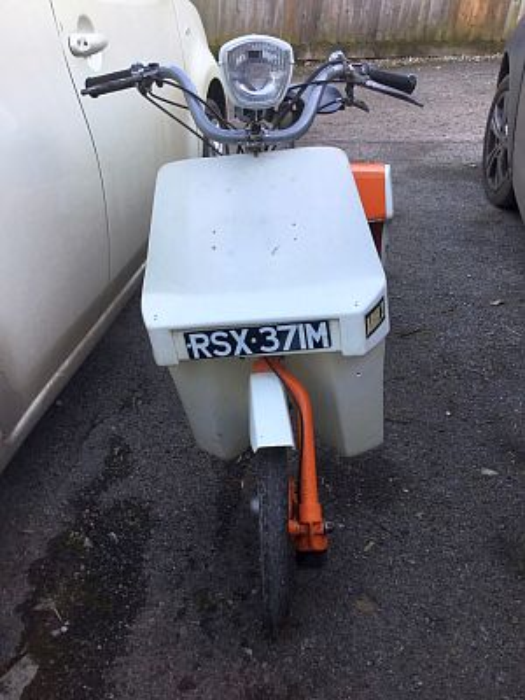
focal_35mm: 31
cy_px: 350
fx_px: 627
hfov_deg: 45.4
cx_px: 262
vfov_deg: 58.4
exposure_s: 1/50
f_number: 2.4
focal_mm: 3.3
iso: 32
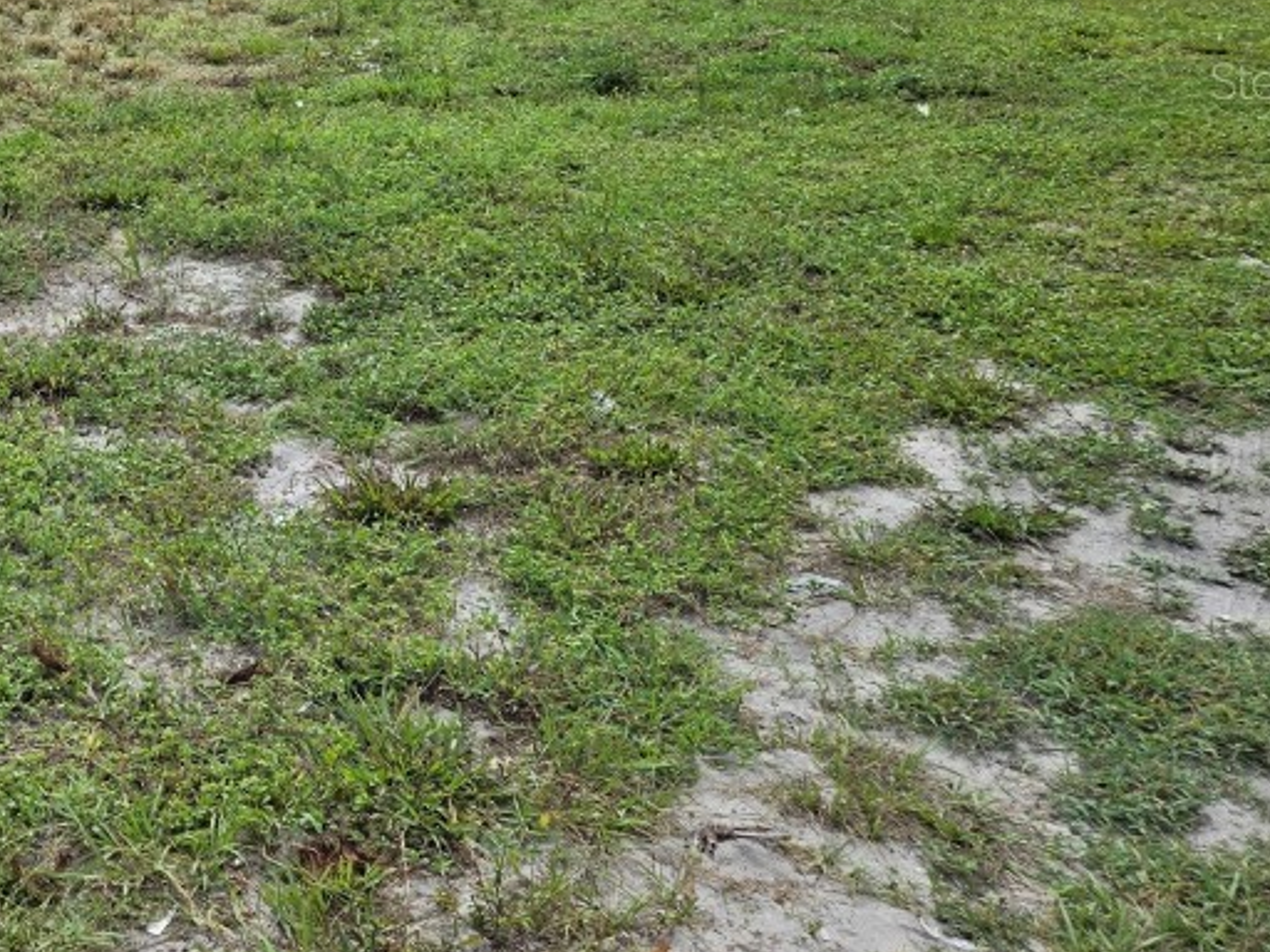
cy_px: 79
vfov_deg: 30.0
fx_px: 1688
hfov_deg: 38.9
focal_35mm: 46
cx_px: 174
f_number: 1.8
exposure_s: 1/1930
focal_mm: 5.4
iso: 25
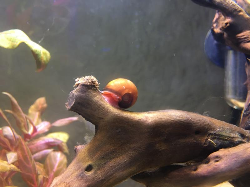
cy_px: 94
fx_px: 209
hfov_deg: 61.7
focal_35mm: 29
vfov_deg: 48.2
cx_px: 125
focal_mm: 4.15
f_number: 2.2
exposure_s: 1/10
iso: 100
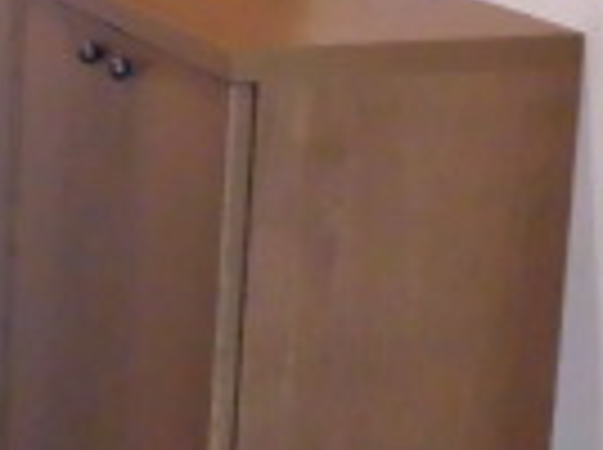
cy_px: -104
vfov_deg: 12.5
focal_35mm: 115
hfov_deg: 16.8
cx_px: -9
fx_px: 2000
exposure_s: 1/15
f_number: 3.1
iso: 800
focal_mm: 4.3
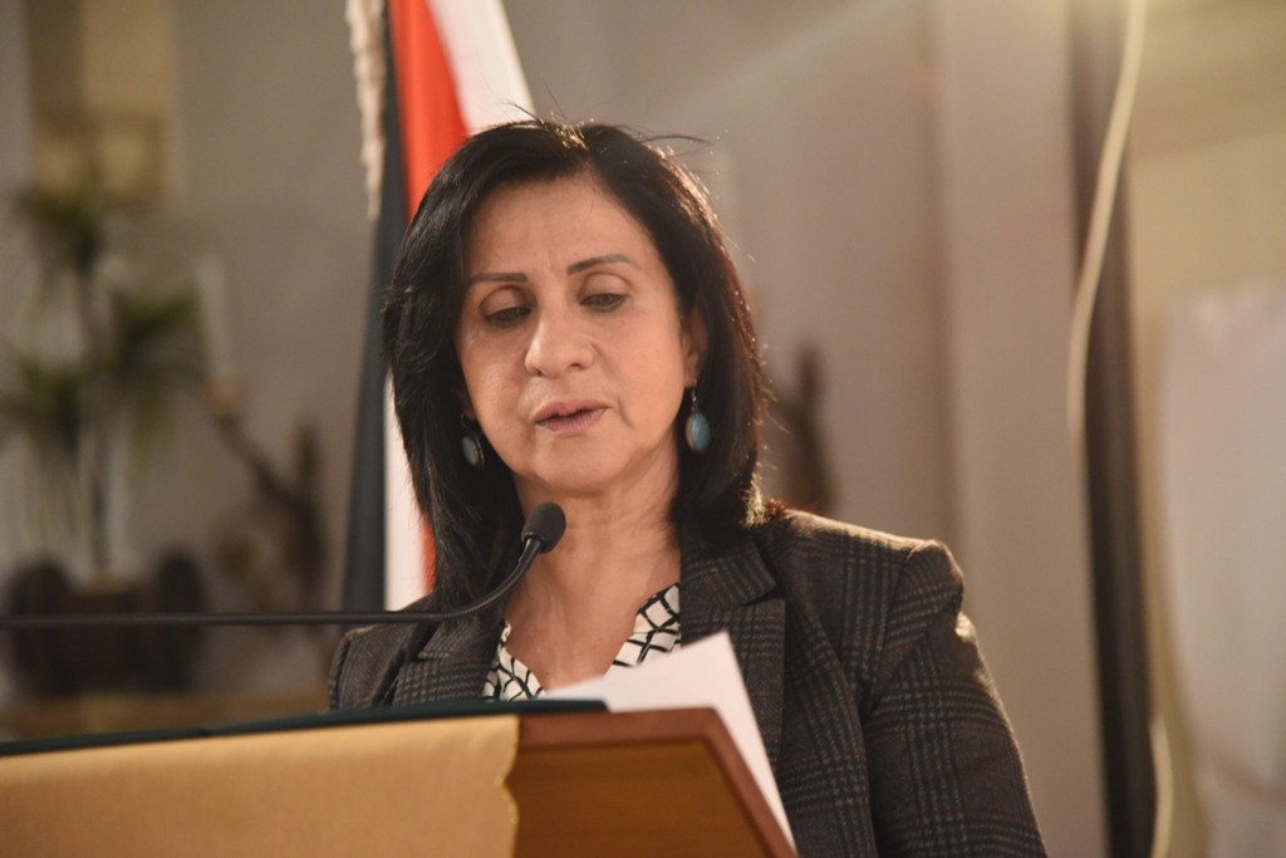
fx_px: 4287
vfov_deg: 11.4
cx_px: 643
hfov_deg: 17.1
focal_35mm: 120
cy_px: 429
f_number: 4
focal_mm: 120
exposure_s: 1/40
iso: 5000
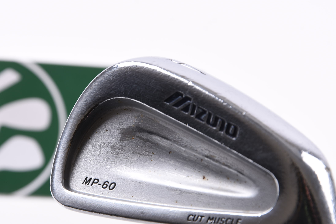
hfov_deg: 9.6
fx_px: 2005
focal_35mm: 215
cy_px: 135
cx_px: 168
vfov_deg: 6.4
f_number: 11
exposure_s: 1/160
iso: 100
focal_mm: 105
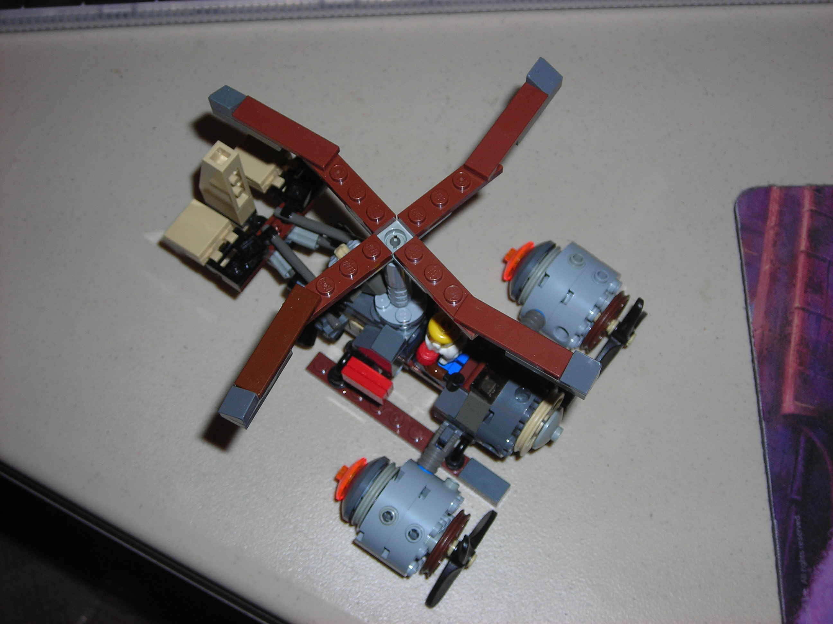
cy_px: 312
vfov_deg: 26.6
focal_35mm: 55
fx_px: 1324
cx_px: 416
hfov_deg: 34.9
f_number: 3.6
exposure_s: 1/60.1
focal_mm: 9.1
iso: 50
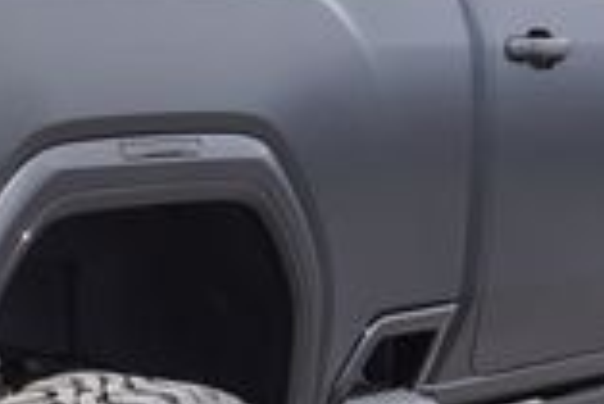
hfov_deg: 13.1
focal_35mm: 153
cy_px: 339
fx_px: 2570
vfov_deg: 9.0
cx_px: -81
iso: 100
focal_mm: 25
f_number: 7.1
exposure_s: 1/160
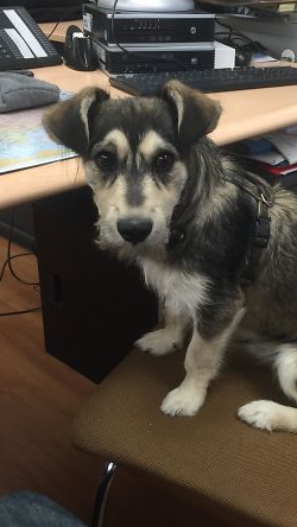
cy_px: 263
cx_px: 211
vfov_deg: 47.3
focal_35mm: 43
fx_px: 602
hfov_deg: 27.5
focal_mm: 4.15
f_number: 2.2
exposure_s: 1/30
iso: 64
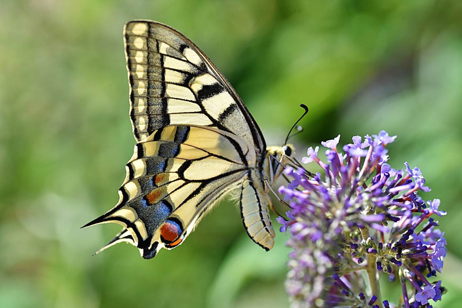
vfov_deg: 15.2
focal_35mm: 90
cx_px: 231
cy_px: 154
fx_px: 1155
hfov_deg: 22.6
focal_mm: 90
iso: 200
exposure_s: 1/400
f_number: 10
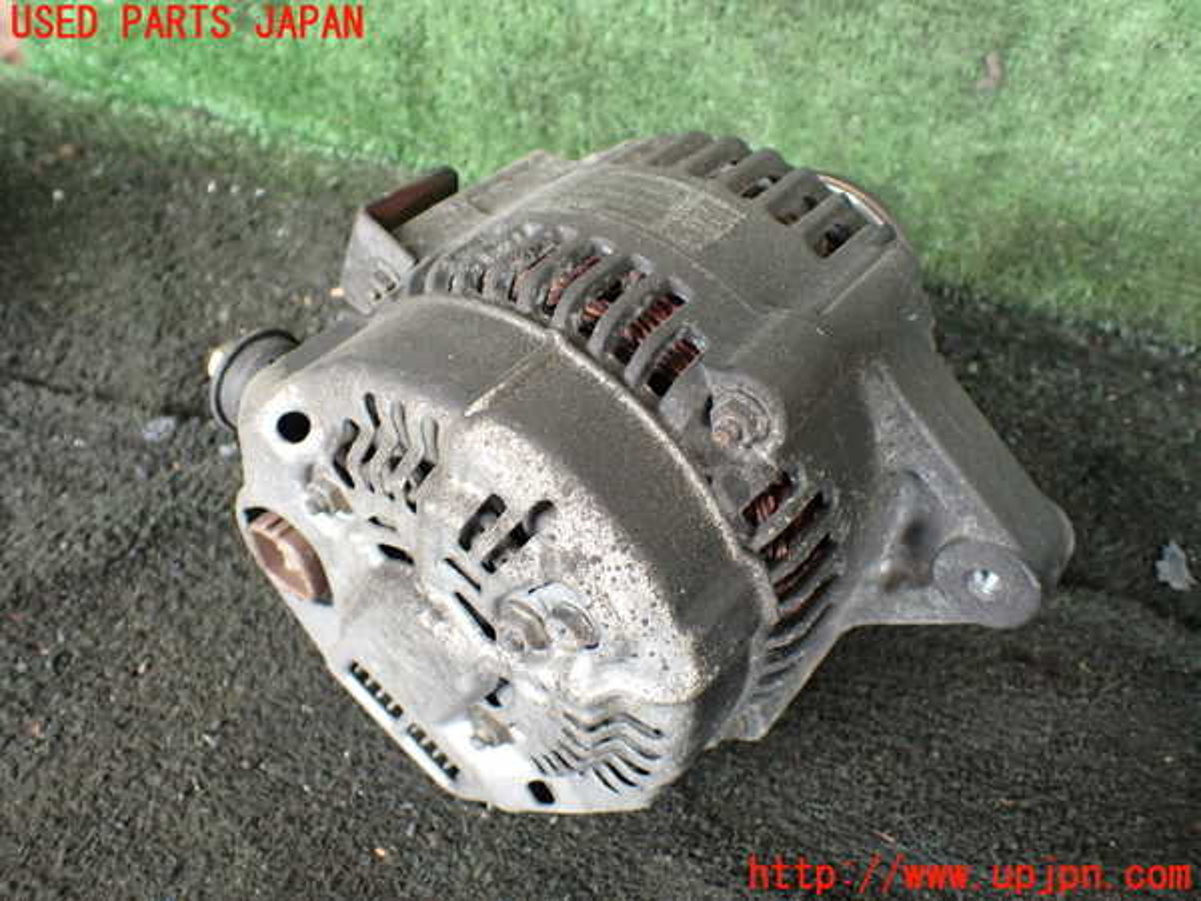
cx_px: 600
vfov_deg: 46.8
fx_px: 1041
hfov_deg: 60.0
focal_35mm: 30
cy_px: 450
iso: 250
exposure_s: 1/125
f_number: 2.3
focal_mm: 5.4
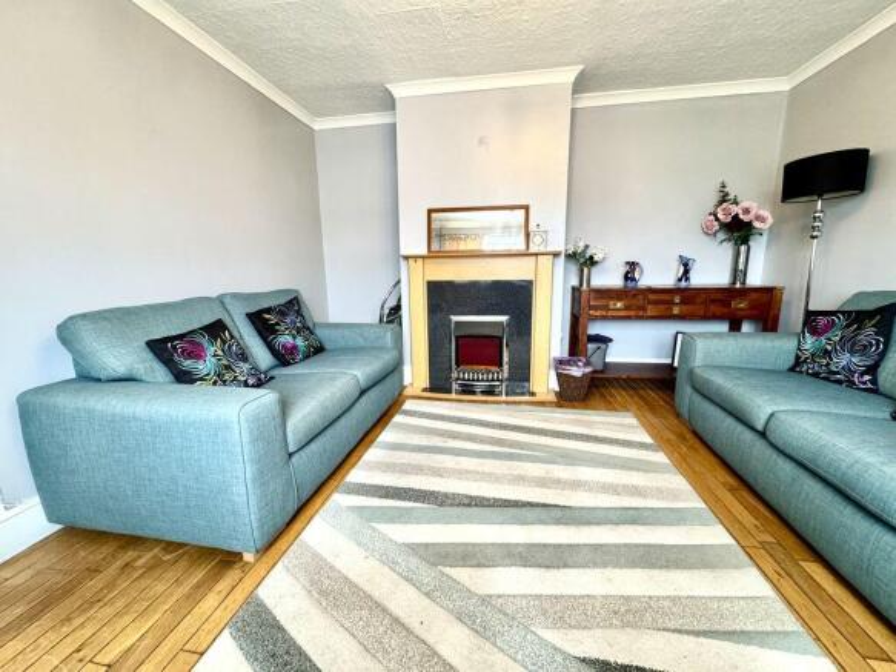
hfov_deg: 102.1
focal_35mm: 14
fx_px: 362
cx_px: 448
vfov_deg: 85.7
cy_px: 336
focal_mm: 2.22
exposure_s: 1/50
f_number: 2.2
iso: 400
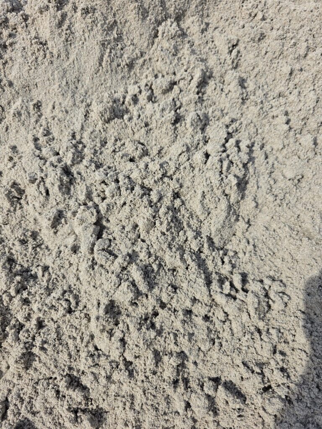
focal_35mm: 23
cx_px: 161
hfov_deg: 58.9
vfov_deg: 73.9
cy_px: 214
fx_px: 285
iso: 80
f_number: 1.7
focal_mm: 6.3
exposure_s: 1/3229
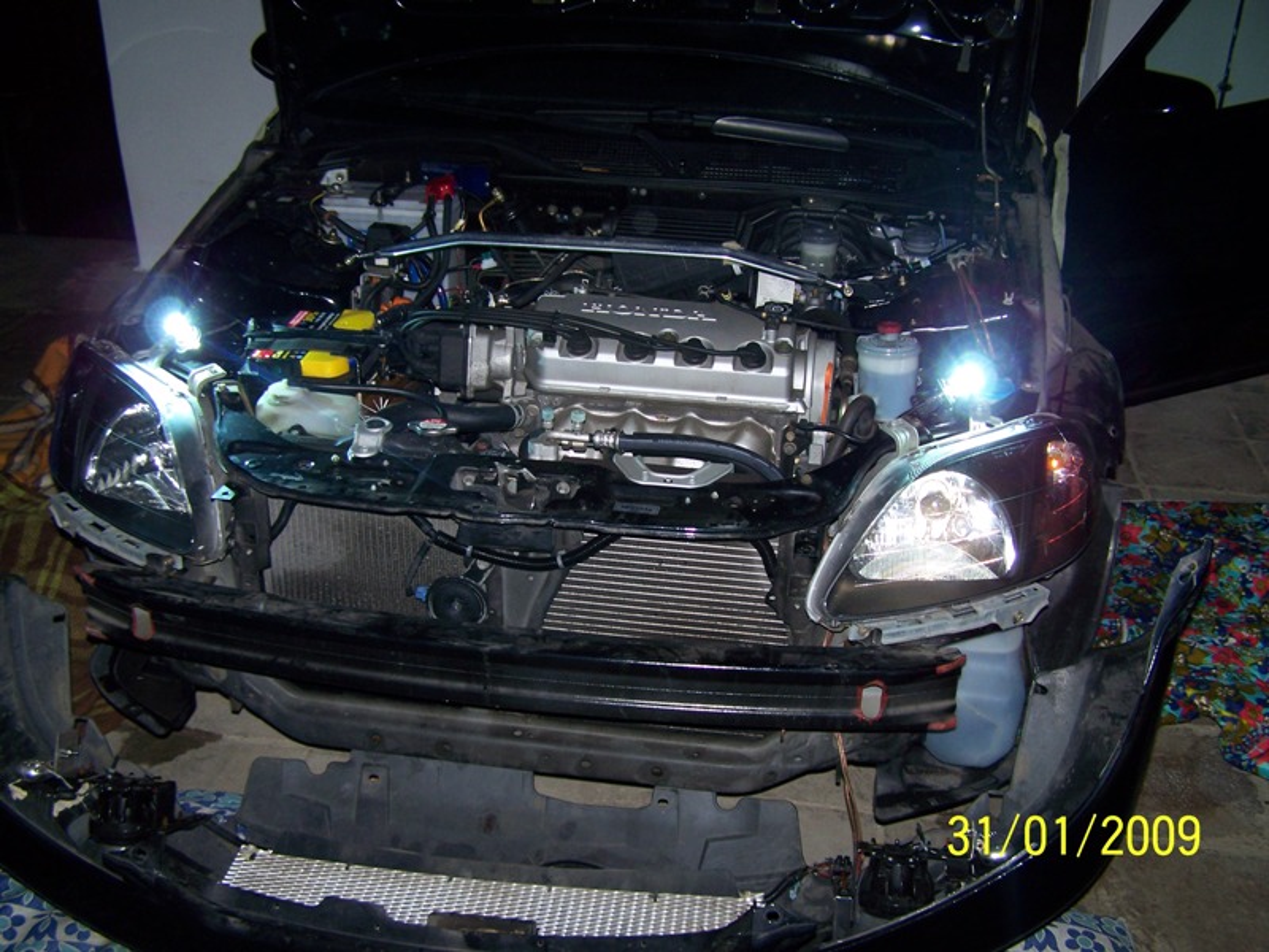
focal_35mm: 38
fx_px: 1393
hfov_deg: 49.0
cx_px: 634
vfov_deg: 37.7
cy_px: 476
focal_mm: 6.3
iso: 80
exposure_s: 1/60
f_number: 2.8
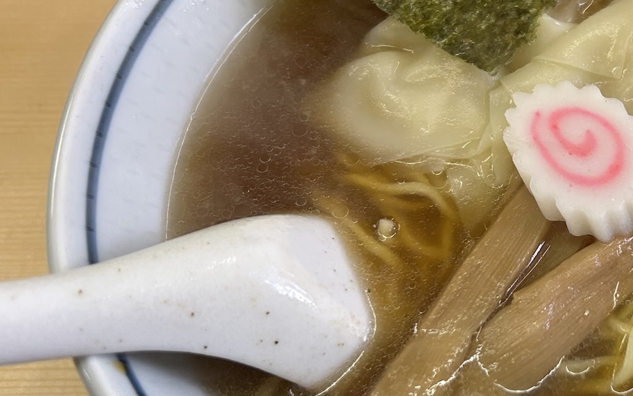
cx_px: 590
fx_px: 932
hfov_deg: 35.0
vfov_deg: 24.0
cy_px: 193
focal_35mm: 54
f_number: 1.5
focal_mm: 5.7
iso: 100
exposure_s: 1/100
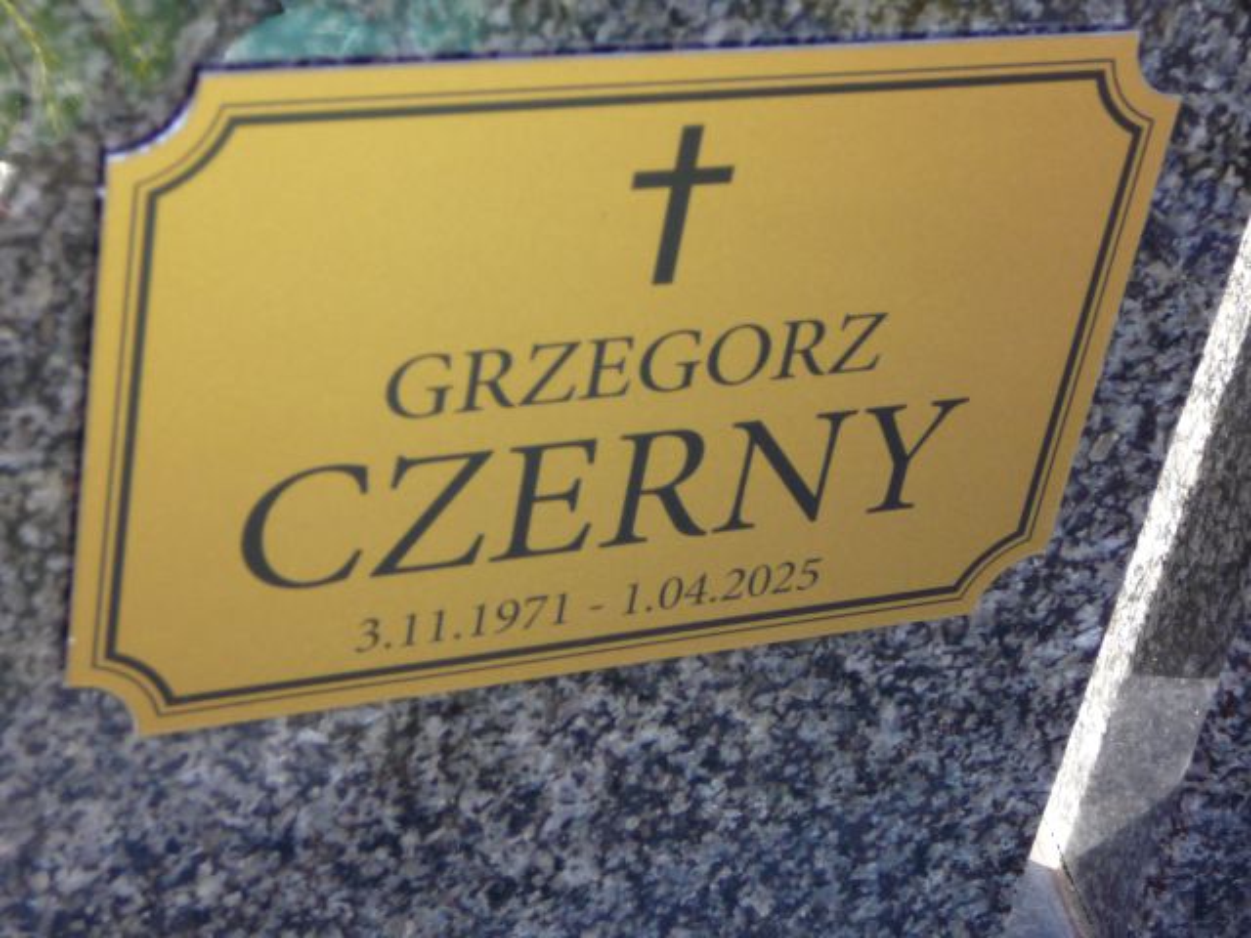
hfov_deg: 25.3
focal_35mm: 77
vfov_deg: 19.1
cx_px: 626
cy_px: 469
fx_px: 2783
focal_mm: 11.5
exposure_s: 1/50
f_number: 3.7
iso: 100
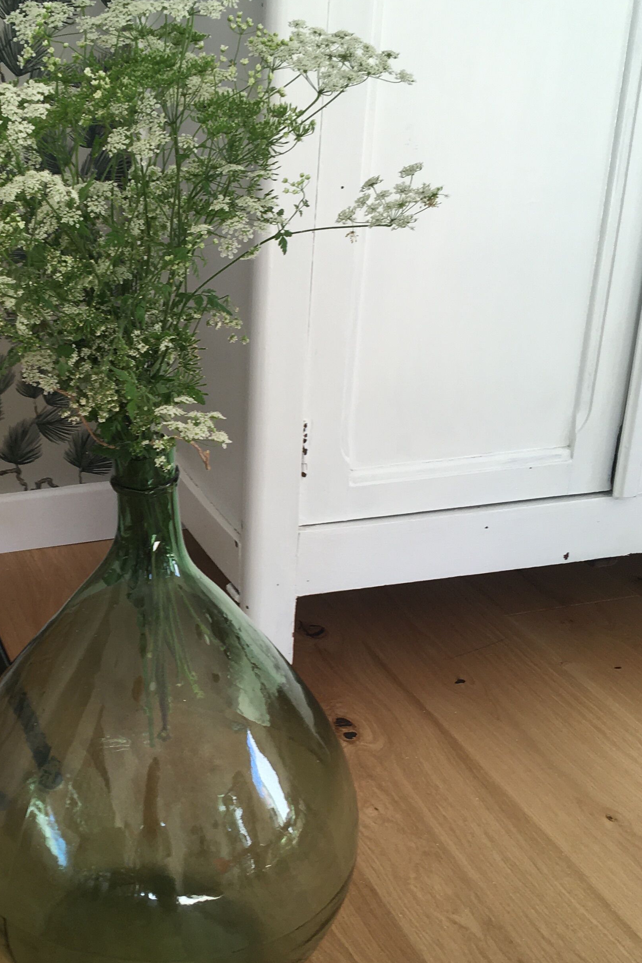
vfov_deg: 39.6
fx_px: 1338
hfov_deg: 26.2
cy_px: 477
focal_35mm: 50
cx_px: 77
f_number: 2.2
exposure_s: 1/50
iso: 25
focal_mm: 4.15
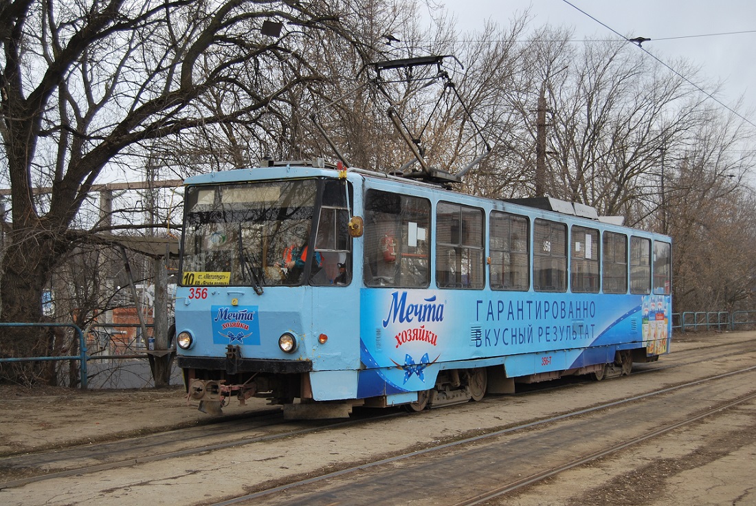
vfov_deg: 25.8
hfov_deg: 37.8
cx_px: 378
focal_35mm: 52
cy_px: 253
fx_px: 1104
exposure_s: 1/125
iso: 140
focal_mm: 35
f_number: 5.6
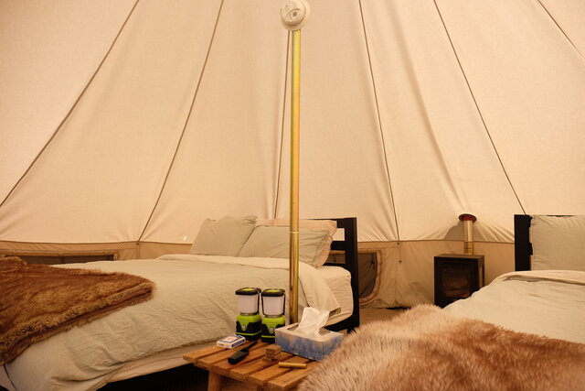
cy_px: 196
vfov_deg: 45.0
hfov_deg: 63.6
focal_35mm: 29
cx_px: 292
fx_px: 471
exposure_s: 1/180
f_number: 5
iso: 200
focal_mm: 19
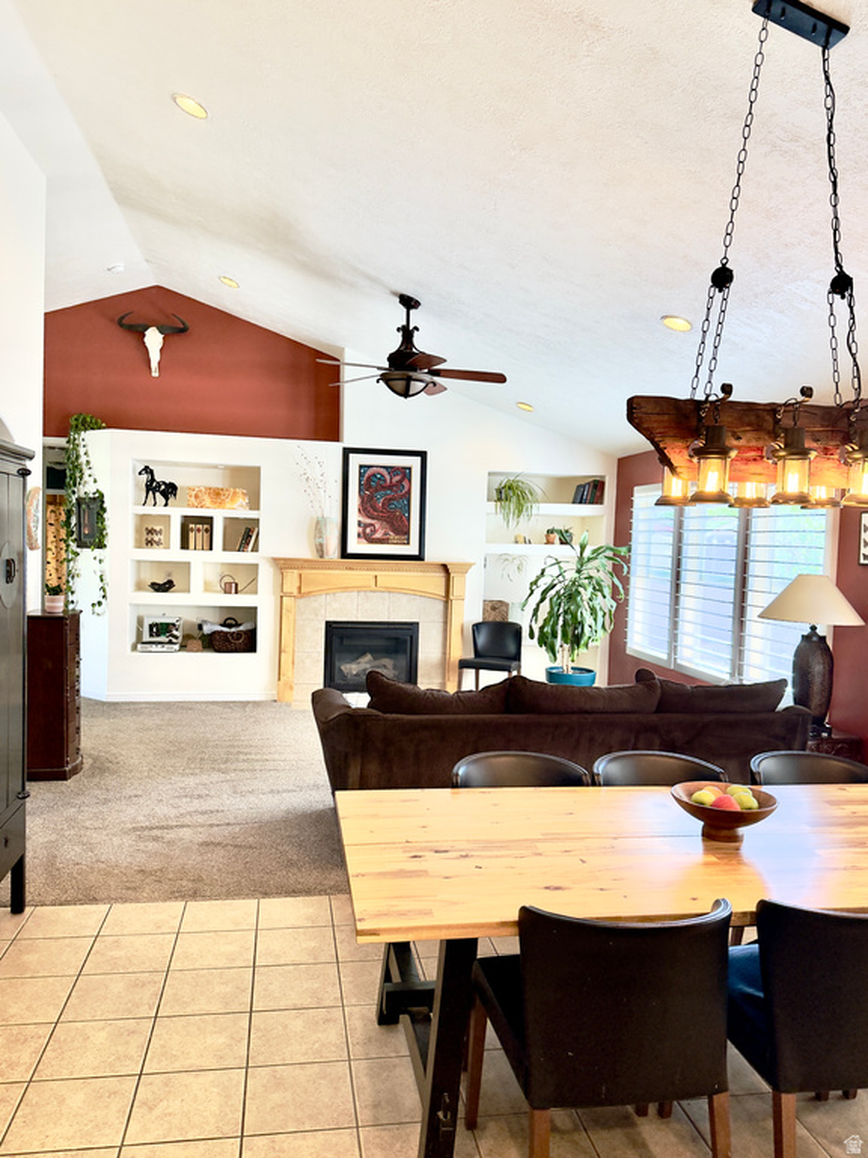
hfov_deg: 56.8
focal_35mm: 24
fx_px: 802
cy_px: 579
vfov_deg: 71.6
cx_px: 434
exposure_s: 1/158
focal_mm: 6.76
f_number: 1.78
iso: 200
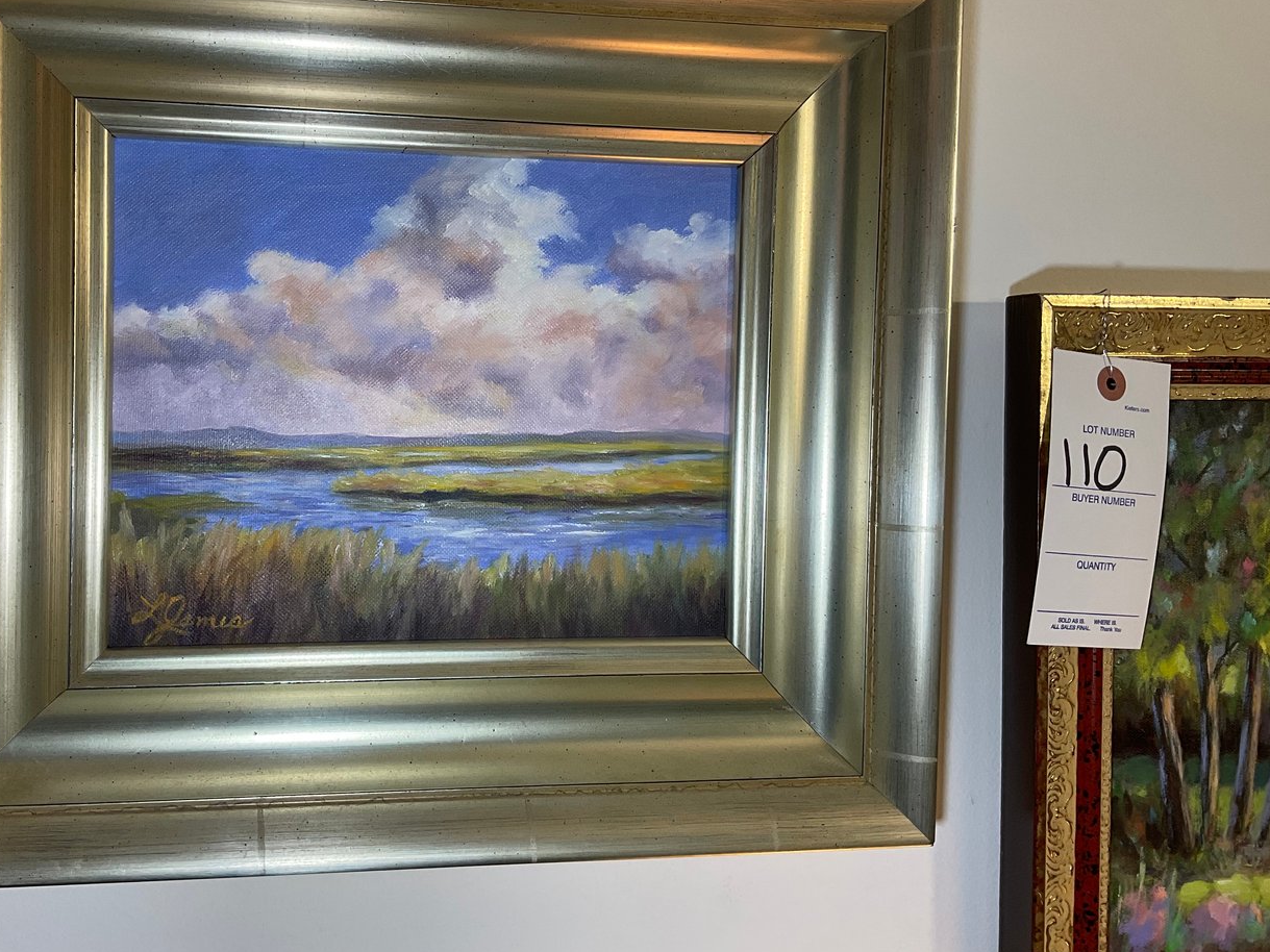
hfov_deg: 51.0
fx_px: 1321
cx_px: 508
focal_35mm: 36
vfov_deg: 39.5
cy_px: 388
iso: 40
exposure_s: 1/120
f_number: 1.8
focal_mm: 3
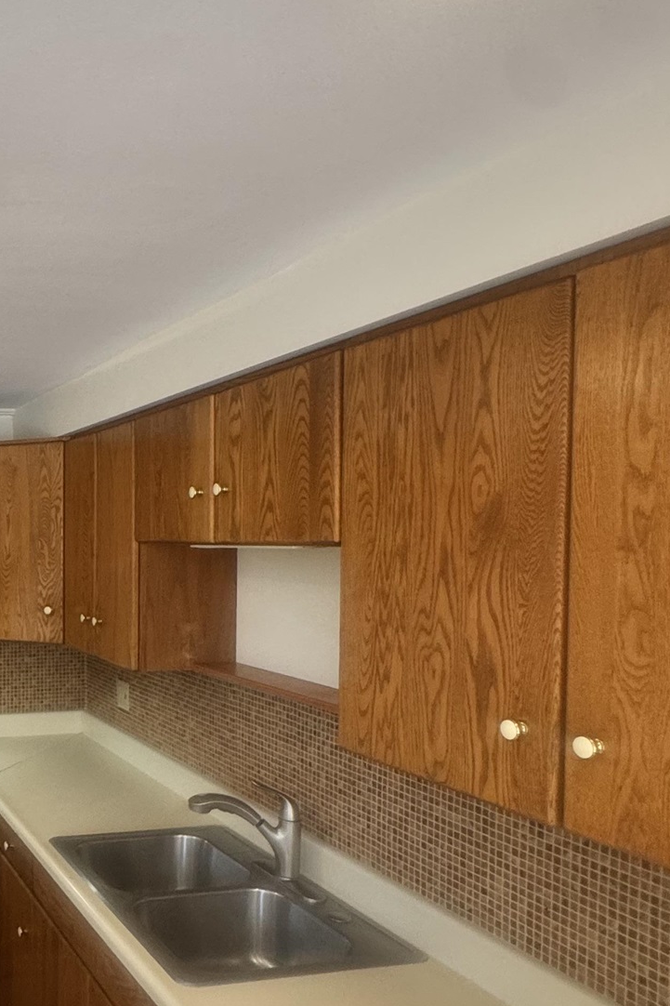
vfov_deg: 60.0
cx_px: -70
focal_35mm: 31
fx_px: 866
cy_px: 584
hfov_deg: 35.9
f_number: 2.2
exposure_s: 1/120
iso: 200
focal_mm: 2.22
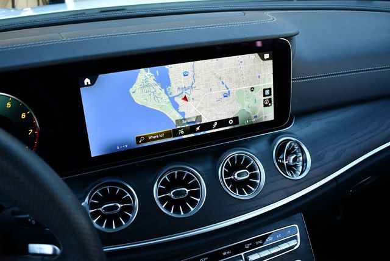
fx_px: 390
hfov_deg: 53.1
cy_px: 130
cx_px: 195
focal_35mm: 36
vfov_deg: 36.9
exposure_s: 1/250
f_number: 3.5
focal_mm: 18
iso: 640
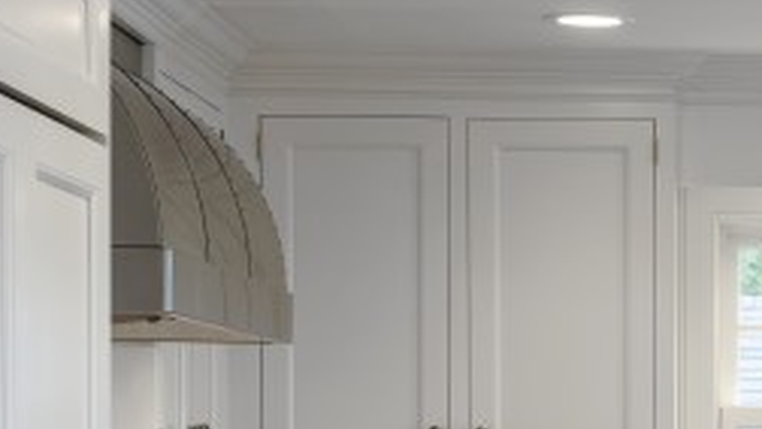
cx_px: 874
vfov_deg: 8.0
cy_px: 597
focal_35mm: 149
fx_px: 3012
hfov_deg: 14.1
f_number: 8
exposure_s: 1/5
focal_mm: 50
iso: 100
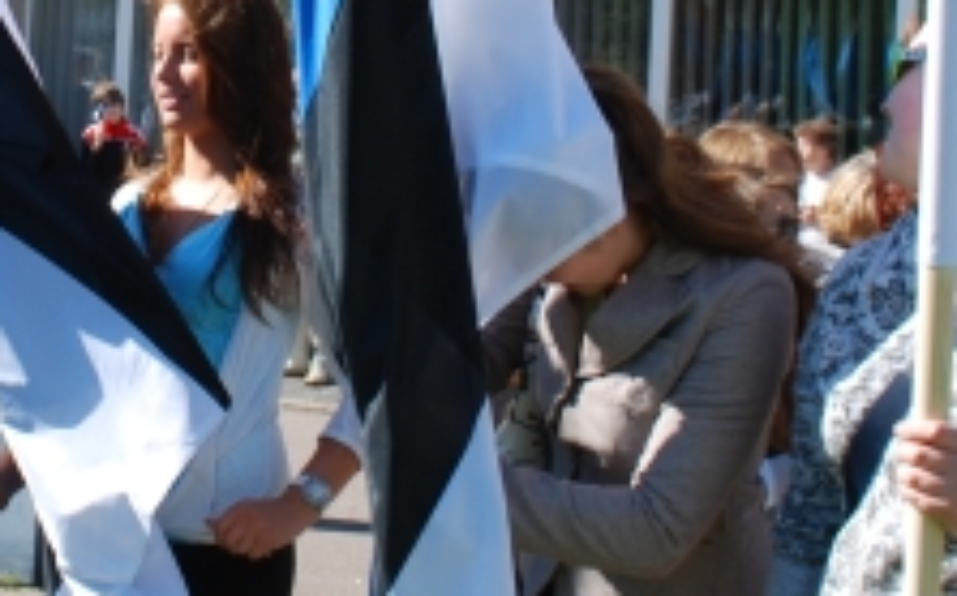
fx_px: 2580
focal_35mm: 99
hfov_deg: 20.6
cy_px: -77
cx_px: 120
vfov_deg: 12.9
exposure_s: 1/200
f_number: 7.1
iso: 100
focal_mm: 18
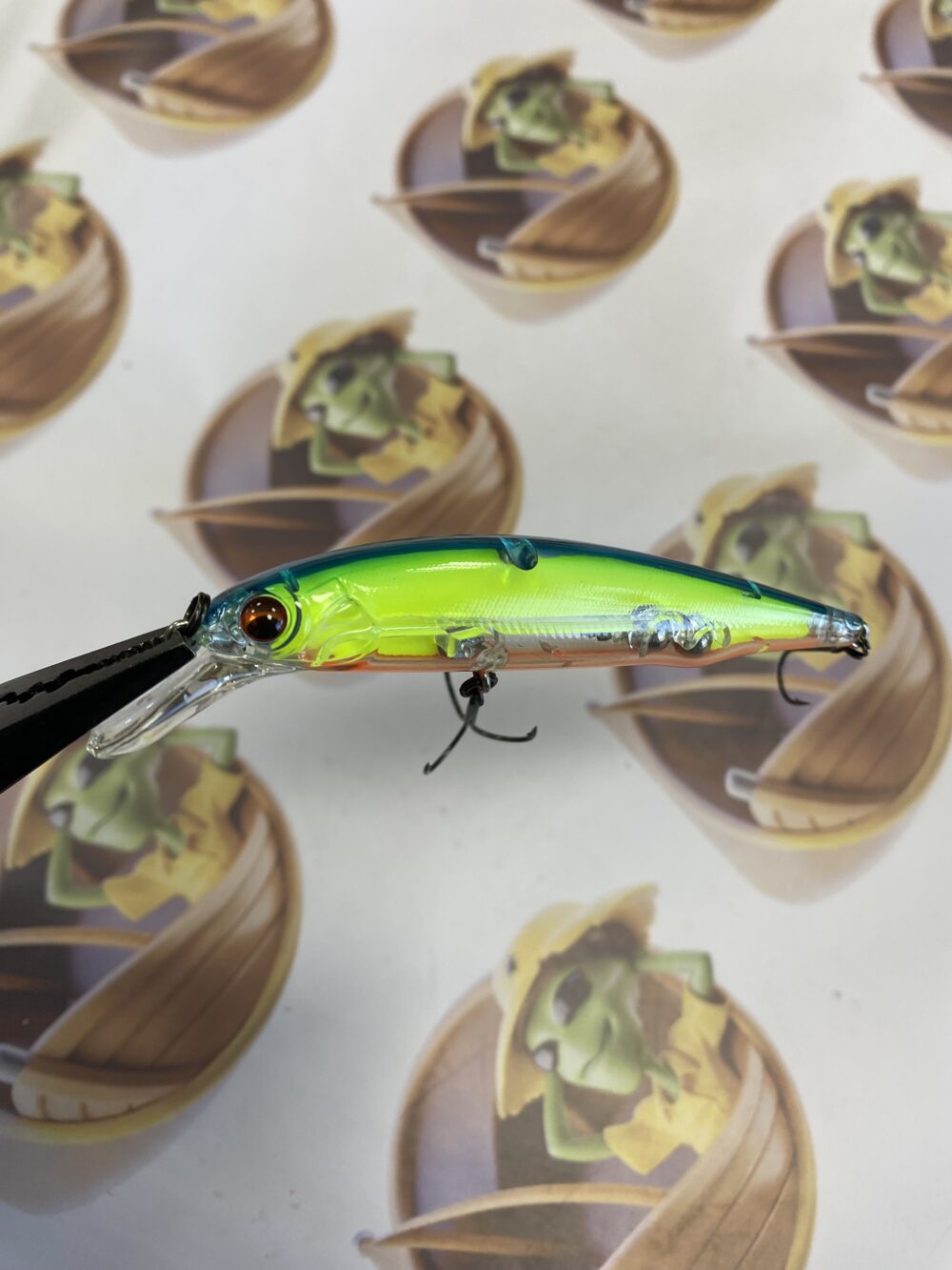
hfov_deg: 54.9
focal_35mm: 25
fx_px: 917
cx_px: 476
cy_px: 635
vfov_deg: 69.4
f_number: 1.8
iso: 100
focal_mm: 4.25
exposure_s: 1/120
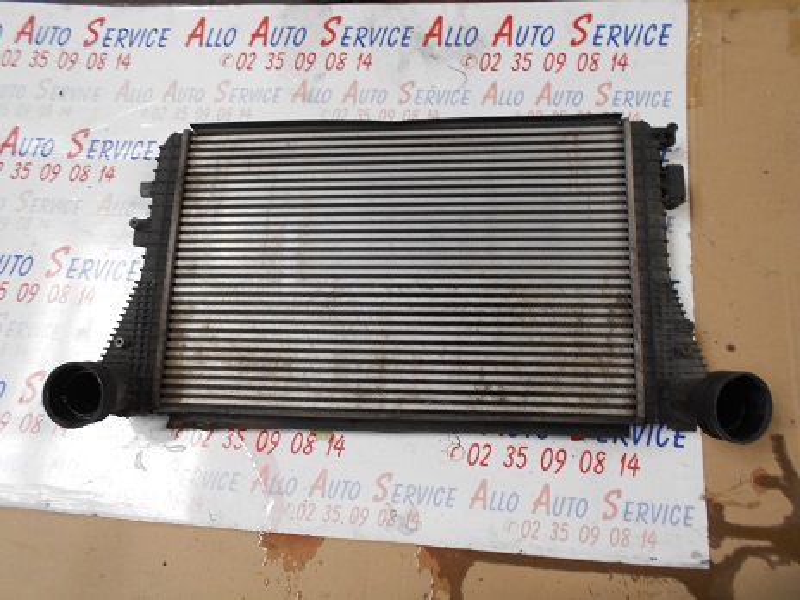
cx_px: 400
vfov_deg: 53.1
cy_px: 300
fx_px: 601
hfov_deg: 67.3
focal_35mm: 26
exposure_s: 1/30
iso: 220
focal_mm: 4.6
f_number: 3.2
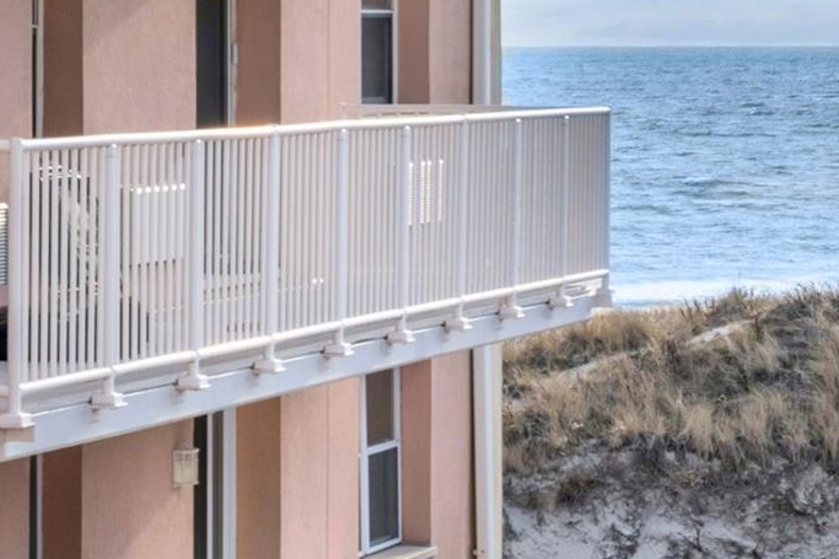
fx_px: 4543
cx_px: 543
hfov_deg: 10.5
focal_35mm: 195
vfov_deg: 7.0
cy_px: -178
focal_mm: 65
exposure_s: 1/500
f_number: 14
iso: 640
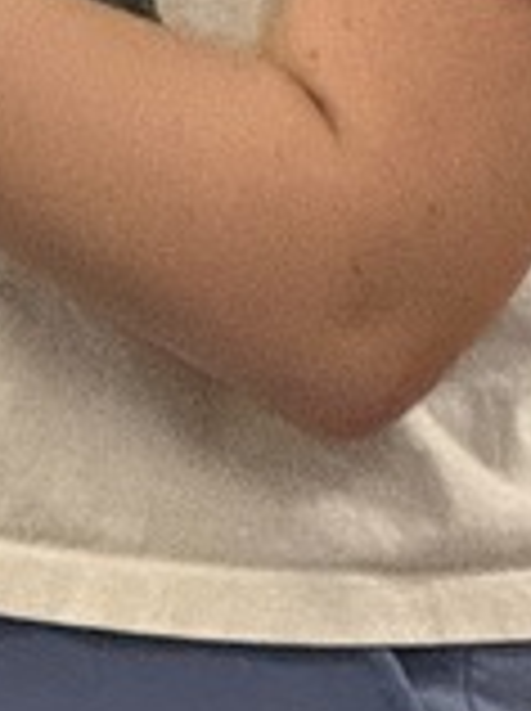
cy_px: -238
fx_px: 10254
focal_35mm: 500
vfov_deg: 4.0
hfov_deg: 2.9
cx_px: -608
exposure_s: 1/40
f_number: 2.8
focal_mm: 9
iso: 500
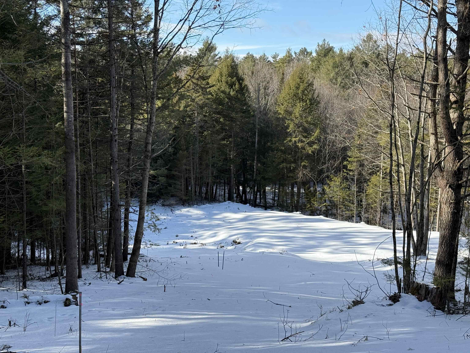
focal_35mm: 48
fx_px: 652
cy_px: 176
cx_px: 235
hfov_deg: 39.7
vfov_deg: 30.3
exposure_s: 1/1883
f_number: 1.78
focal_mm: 6.76
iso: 64
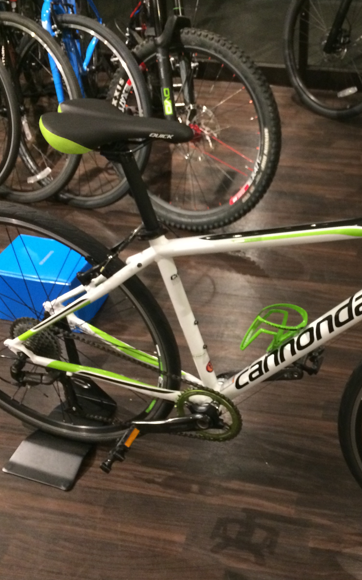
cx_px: 294
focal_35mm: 42
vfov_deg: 47.2
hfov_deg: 29.8
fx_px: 663
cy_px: 294
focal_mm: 4.15
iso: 320
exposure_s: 1/20
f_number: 2.2
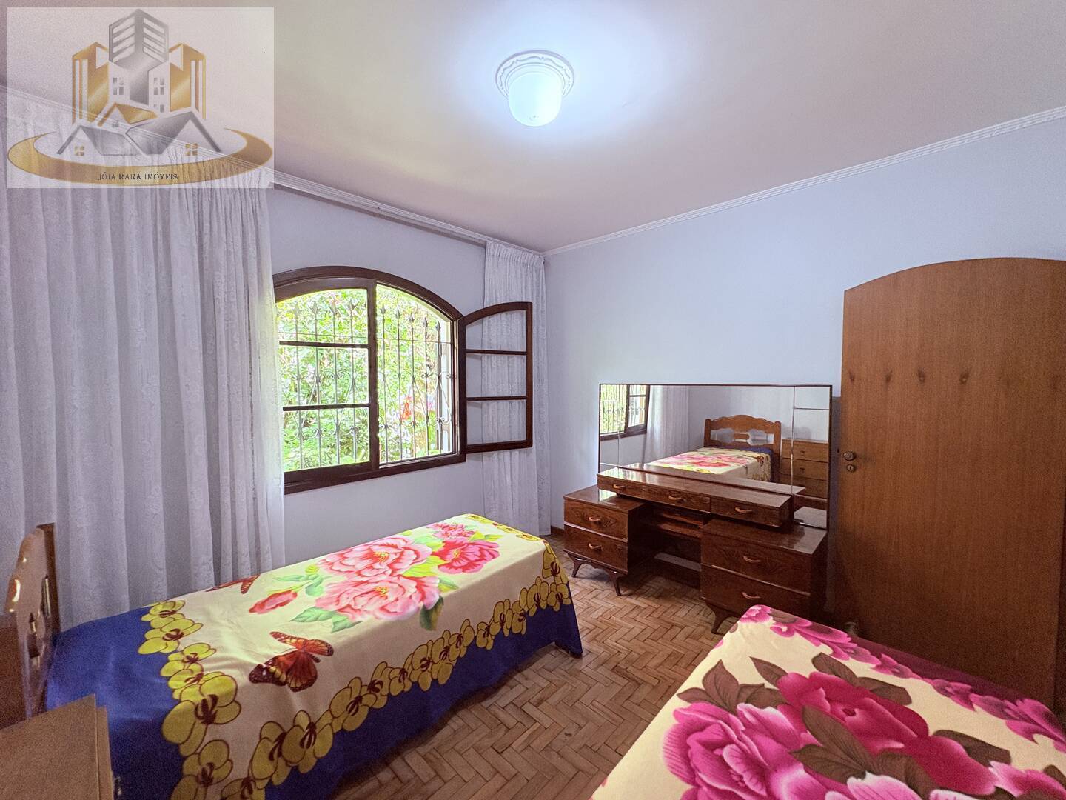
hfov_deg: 102.1
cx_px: 533
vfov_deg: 85.7
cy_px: 400
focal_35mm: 14
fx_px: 431
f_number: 2.2
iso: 400
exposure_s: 1/120
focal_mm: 2.22
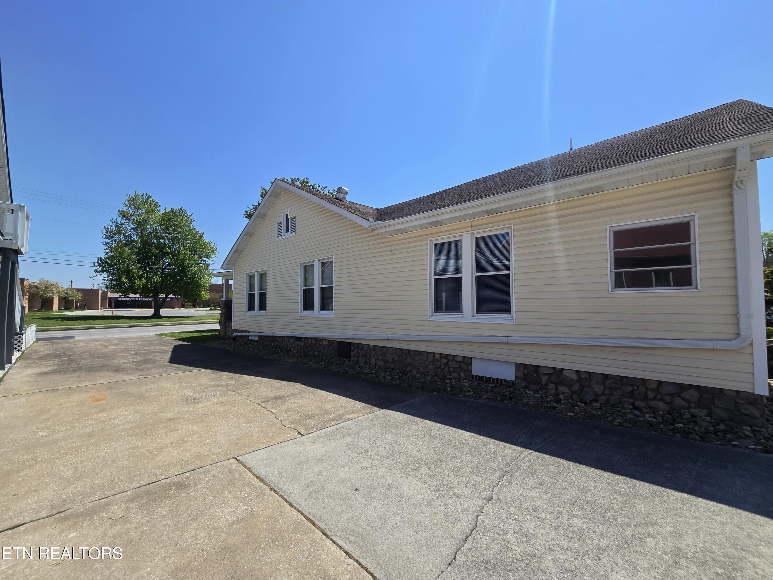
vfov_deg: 89.9
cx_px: 386
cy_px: 290
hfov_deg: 106.2
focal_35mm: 13
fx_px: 290
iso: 50
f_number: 2.2
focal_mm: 2.2
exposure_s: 1/2430
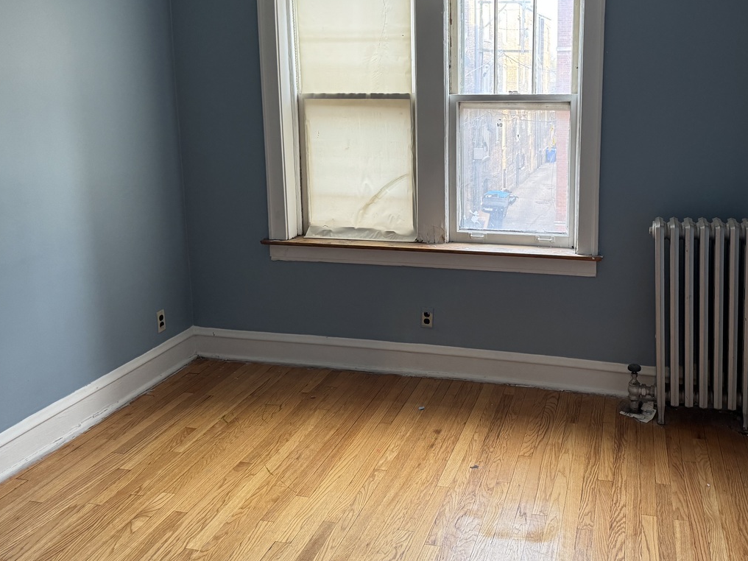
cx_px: 484
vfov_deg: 41.3
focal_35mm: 34
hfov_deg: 53.1
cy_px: 186
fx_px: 735
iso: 200
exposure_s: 1/99
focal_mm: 6.76
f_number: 1.78
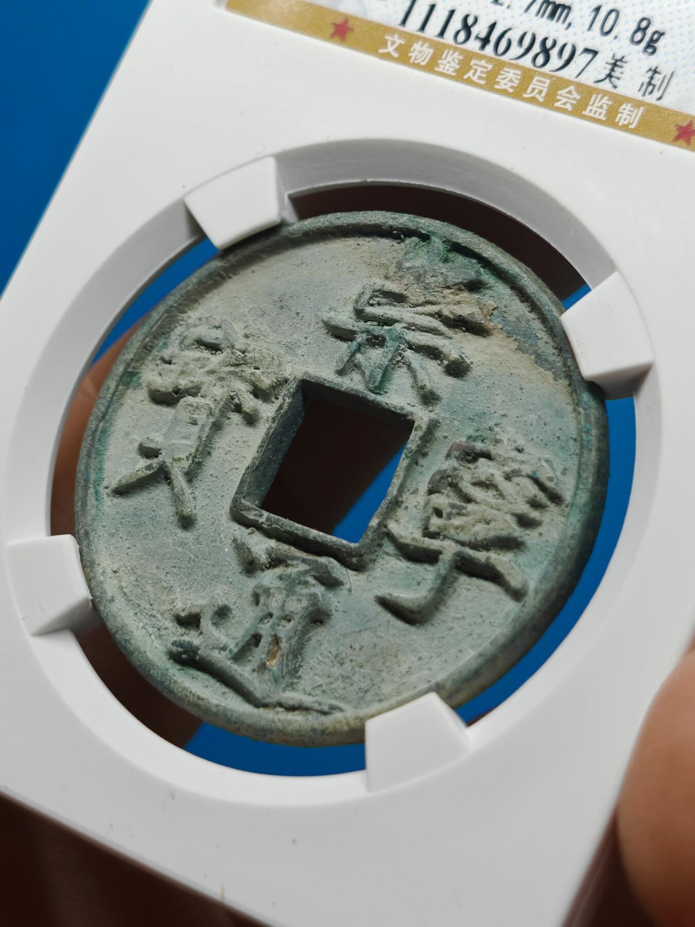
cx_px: 348
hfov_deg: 15.6
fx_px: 2543
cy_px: 464
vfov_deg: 20.7
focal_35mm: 95
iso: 50
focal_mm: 7.62
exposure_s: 1/210
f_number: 1.6
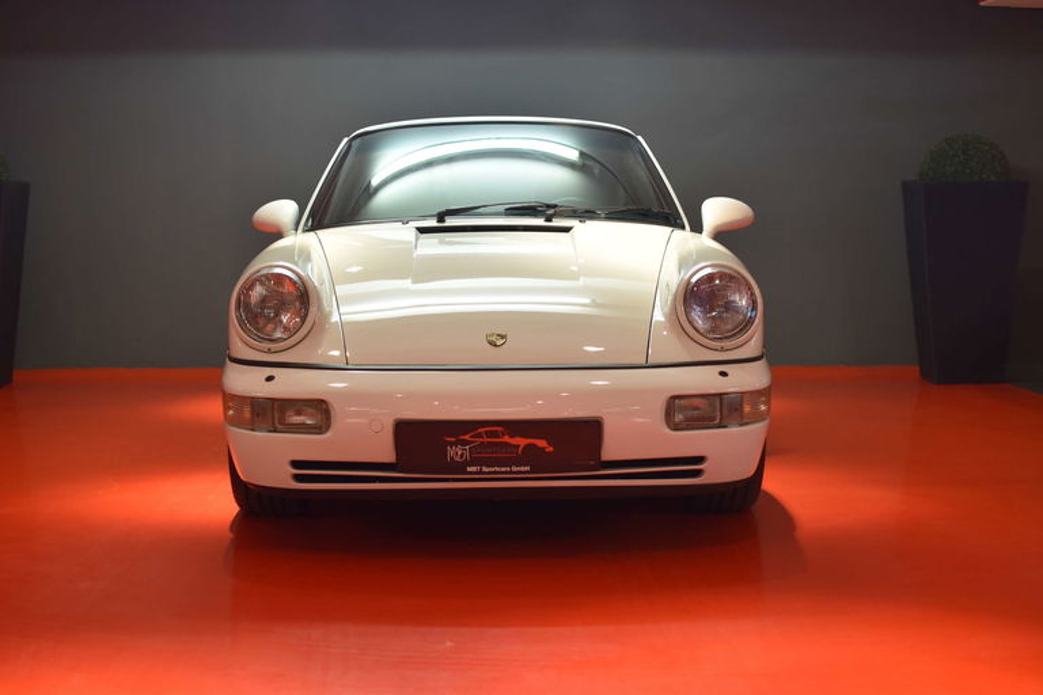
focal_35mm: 52
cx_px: 522
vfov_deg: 25.8
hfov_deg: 37.9
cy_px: 348
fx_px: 1521
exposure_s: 1/60
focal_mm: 35
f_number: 3.5
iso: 800
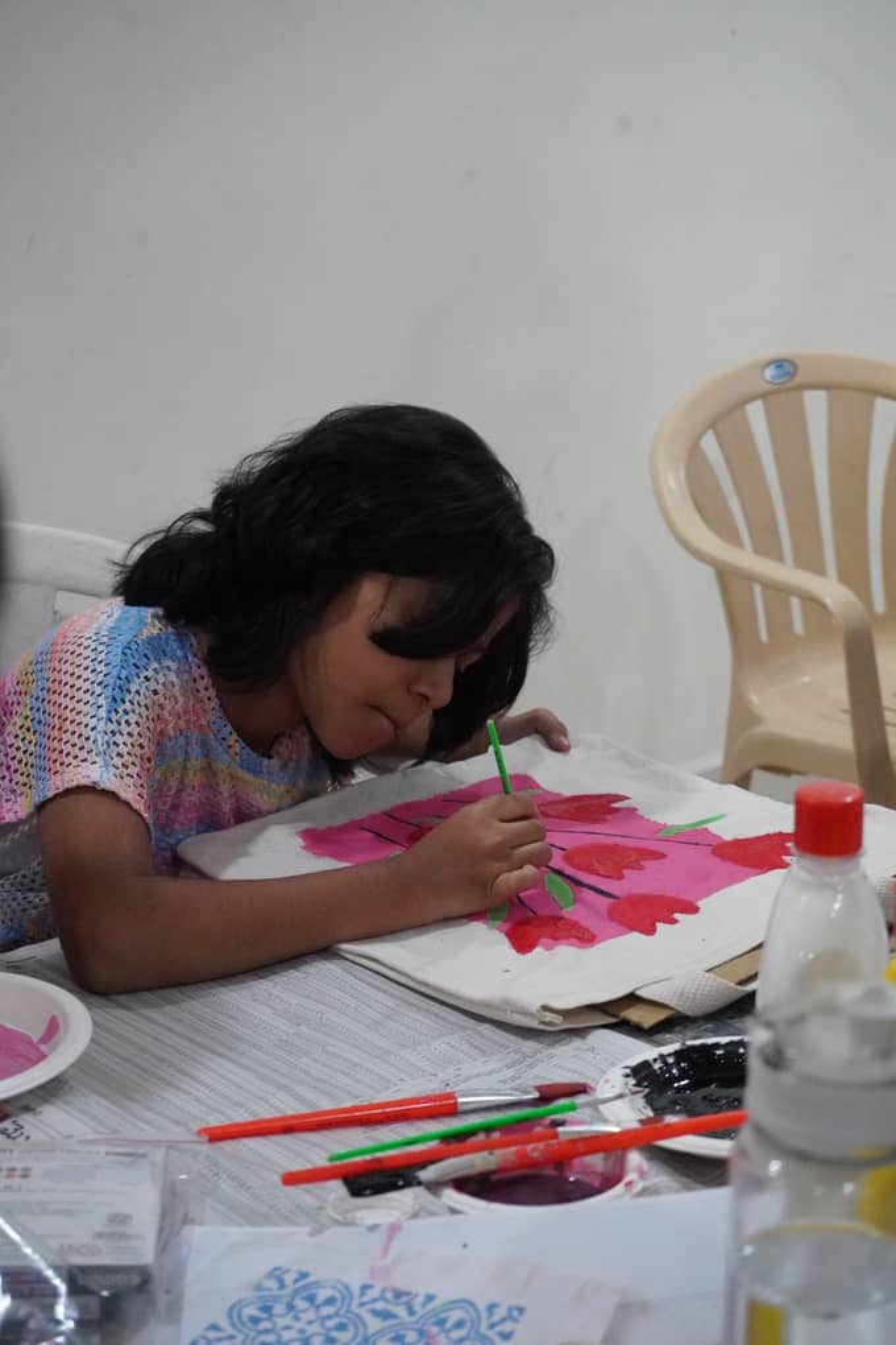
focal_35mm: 75
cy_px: 672
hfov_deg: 18.2
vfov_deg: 27.0
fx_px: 2800
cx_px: 448
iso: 6400
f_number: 5.6
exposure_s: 1/125
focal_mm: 50
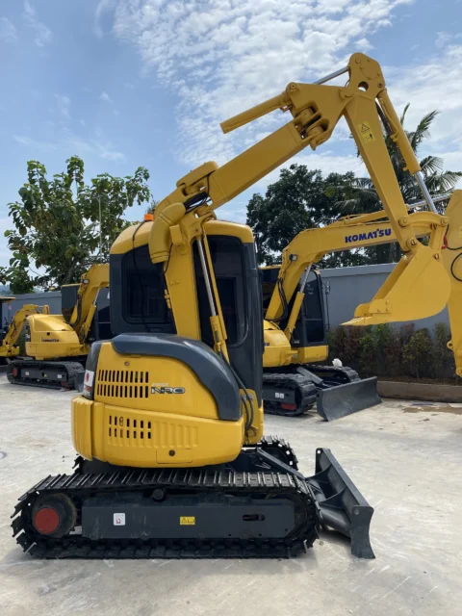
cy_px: 308
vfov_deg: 67.3
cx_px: 231
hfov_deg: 53.1
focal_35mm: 26
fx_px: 463
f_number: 1.8
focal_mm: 4.25
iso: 32
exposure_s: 1/3984
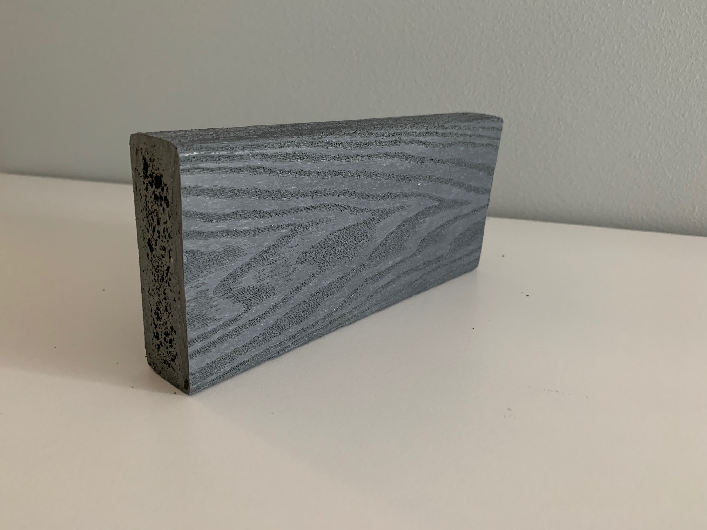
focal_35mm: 26
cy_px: 265
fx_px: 531
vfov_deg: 53.1
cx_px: 354
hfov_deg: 67.3
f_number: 1.8
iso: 400
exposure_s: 1/60
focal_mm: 4.25
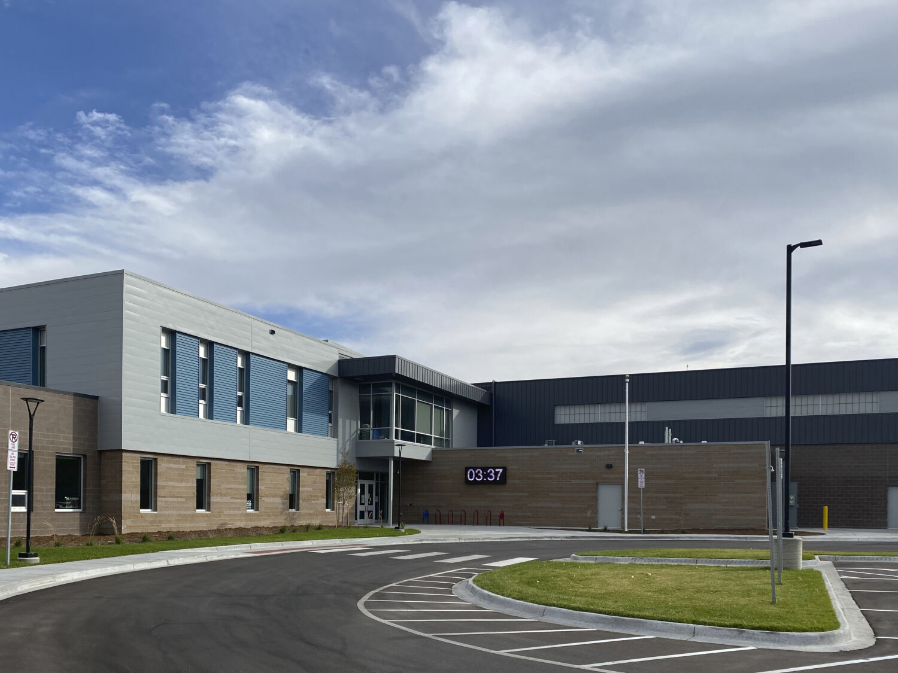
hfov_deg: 67.3
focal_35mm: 26
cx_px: 449
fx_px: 674
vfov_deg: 53.1
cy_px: 336
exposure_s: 1/3497
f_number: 1.8
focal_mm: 4.25
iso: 32
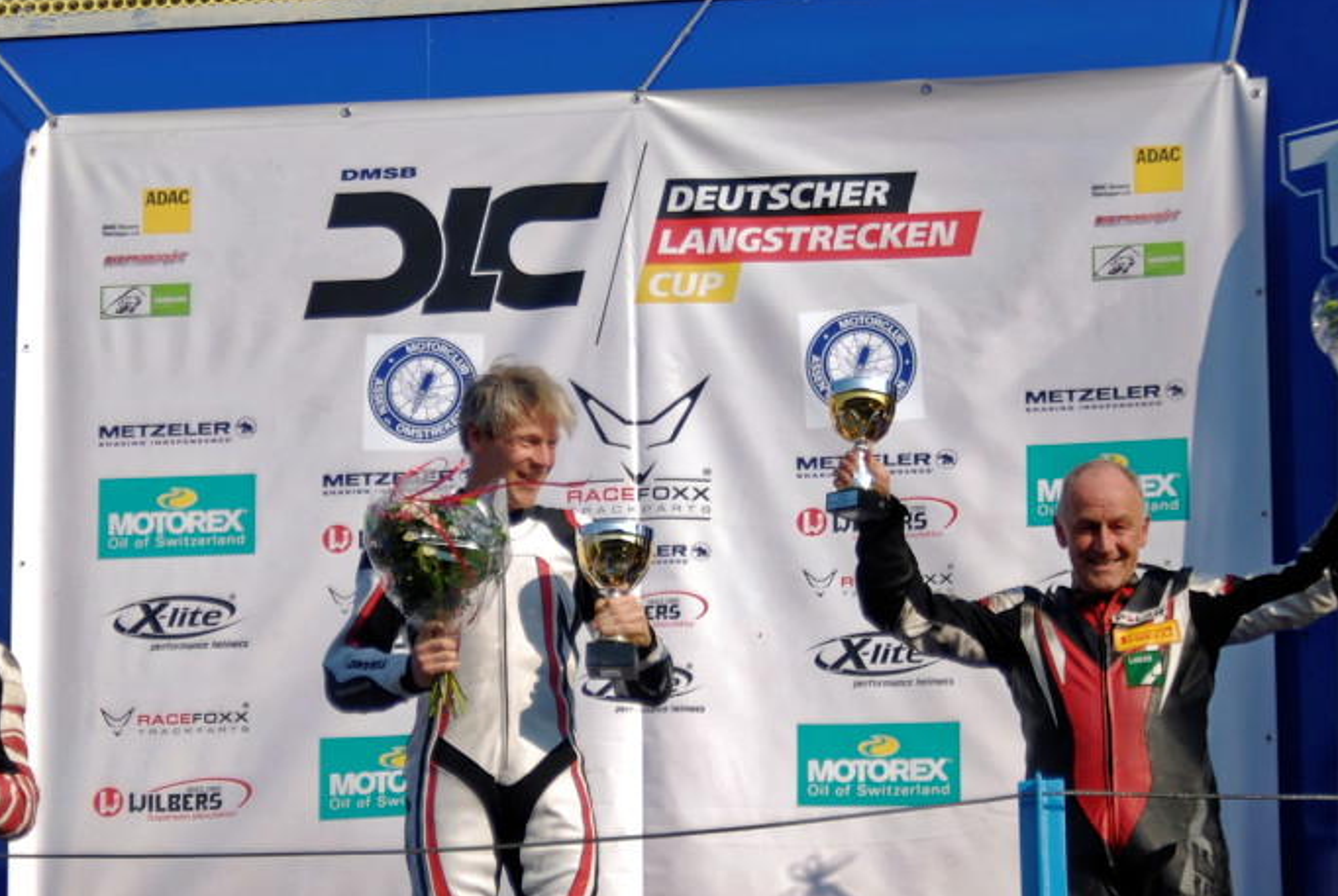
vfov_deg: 7.5
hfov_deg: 11.2
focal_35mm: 183
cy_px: 534
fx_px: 6809
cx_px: 555
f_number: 5.6
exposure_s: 1/500
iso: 100
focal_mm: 65
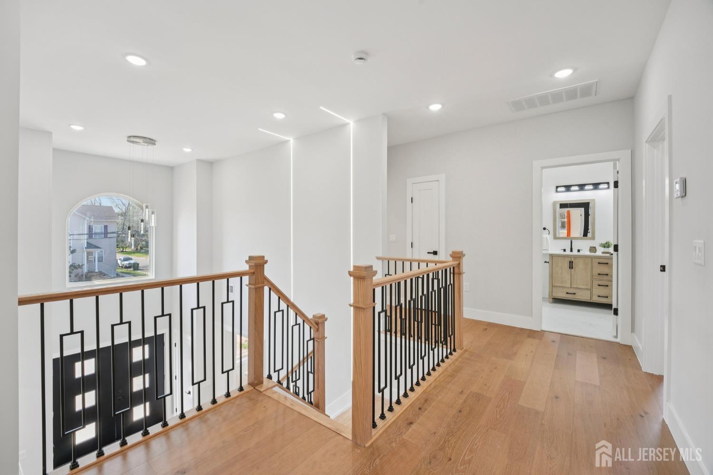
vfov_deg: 81.2
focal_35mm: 14
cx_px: 356
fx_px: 277
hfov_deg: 104.3
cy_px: 238
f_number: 9
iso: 400
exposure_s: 1/30
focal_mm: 14
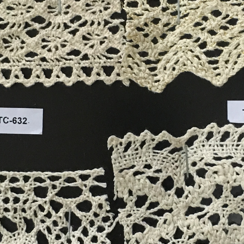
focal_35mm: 77
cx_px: 153
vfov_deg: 22.5
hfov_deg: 22.4
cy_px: 114
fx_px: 614
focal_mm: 4.15
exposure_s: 1/25
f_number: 2.2
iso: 200
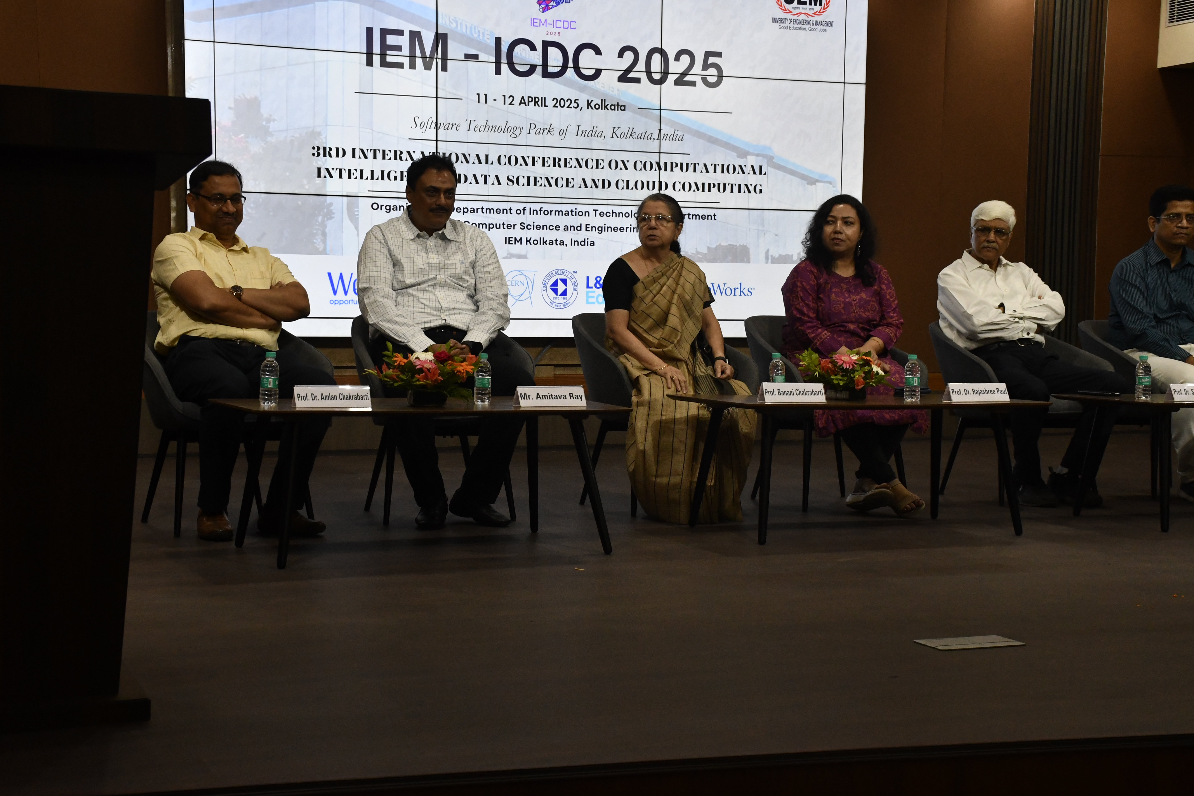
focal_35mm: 53
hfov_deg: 37.5
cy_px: 400
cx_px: 596
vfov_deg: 25.5
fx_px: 1758
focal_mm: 35
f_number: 8
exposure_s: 1/250
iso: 2000
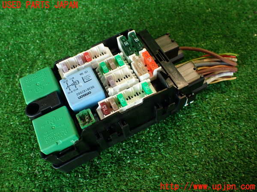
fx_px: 223
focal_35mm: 30
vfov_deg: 46.8
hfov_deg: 60.0
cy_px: 96
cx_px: 128
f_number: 2.3
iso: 200
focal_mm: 5.4
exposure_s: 1/50
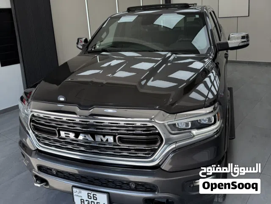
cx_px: 136
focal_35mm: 24
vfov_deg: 56.8
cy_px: 102
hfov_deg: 71.6
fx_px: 188
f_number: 1.78
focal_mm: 6.76
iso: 100
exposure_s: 1/849
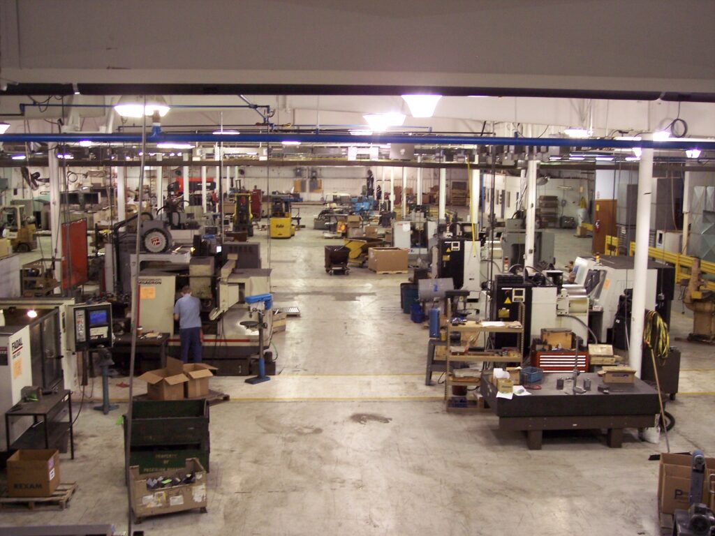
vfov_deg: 36.8
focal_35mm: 39
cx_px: 358
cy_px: 268
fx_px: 806
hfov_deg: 47.9
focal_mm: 8
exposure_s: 1/20
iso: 200
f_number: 3.4
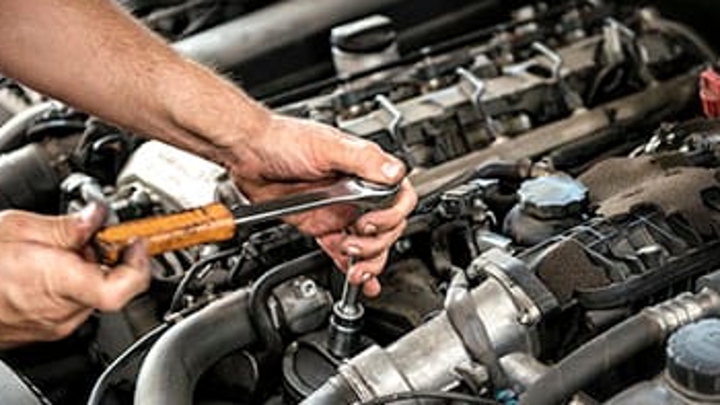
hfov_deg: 26.8
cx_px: 381
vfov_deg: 15.3
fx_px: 1508
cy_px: 254
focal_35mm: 79
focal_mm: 66
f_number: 2.8
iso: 1600
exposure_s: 1/125
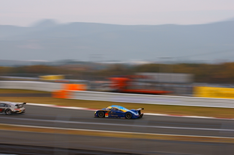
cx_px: 117
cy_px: 78
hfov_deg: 19.5
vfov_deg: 13.0
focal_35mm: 105
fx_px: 682
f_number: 18
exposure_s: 1/20
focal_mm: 70
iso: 100
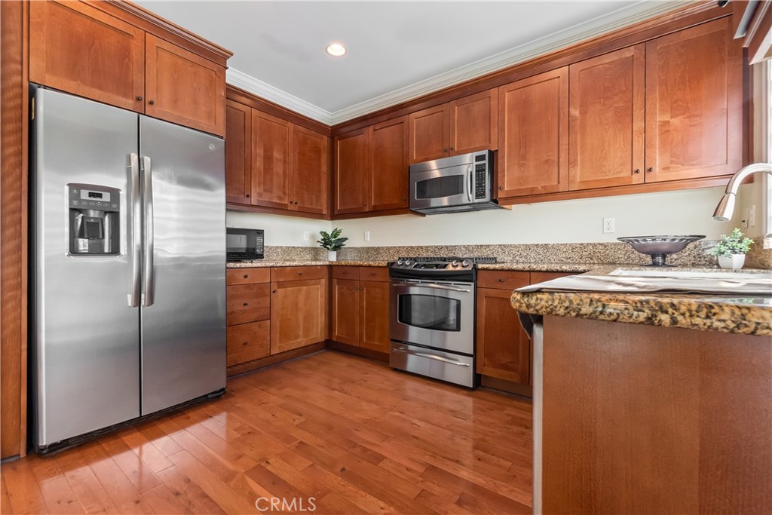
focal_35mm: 15
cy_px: 258
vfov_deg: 77.3
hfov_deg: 100.4
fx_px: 322
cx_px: 386
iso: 400
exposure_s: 1/15
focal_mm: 10
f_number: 8
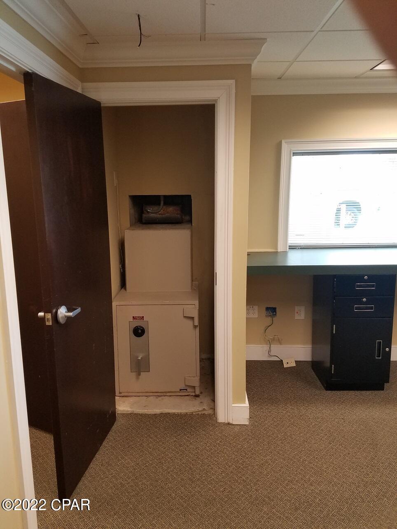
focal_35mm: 26
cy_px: 264
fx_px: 398
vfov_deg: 67.3
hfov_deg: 53.0
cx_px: 198
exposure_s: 1/60
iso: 125
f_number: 1.7
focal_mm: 4.2
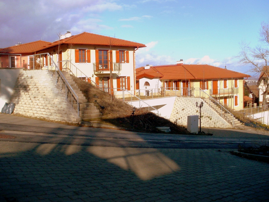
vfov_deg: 39.7
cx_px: 134
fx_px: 280
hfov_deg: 51.4
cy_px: 101
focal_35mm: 36
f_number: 5.6
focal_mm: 6.3
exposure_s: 1/2000
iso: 200
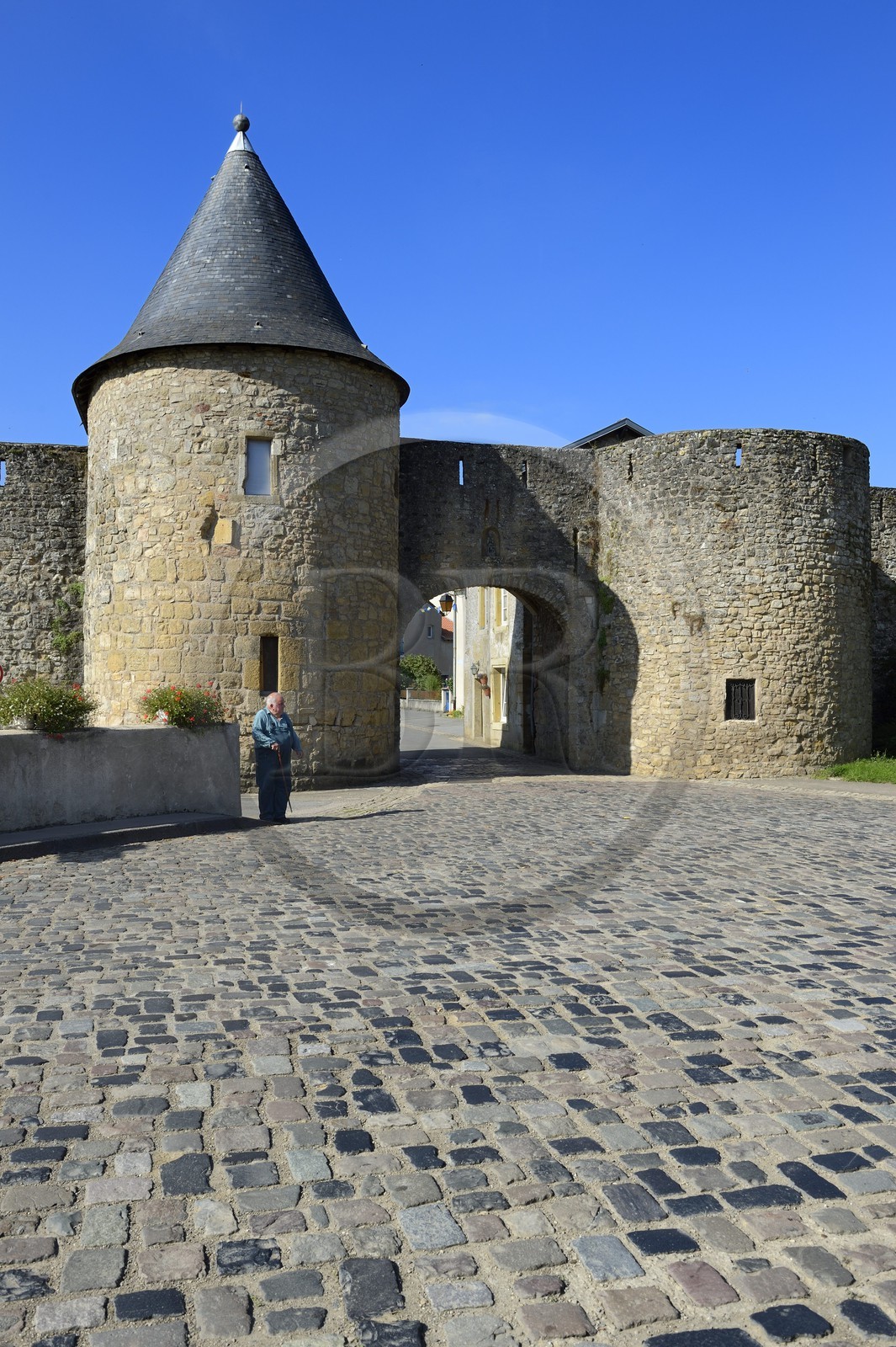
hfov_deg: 44.9
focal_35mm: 29
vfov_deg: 63.7
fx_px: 1084
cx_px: 448
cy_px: 674
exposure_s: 1/250
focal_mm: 29
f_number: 11
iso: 200
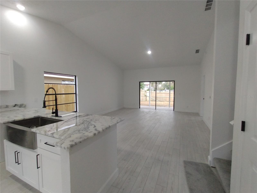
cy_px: 96
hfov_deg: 94.5
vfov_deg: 78.1
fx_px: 119
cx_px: 128
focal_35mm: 16
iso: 131
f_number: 2.2
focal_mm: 1.66
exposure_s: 1/30
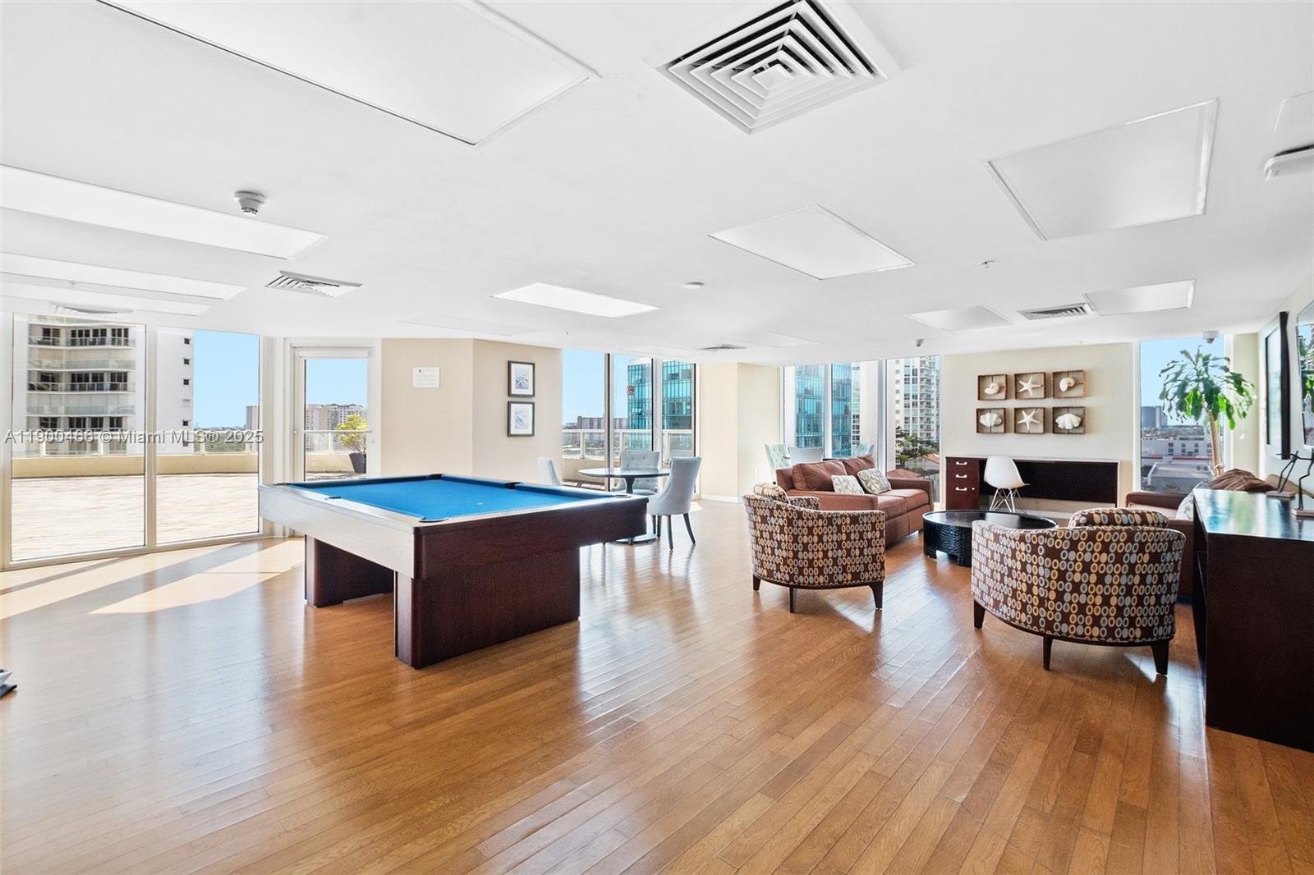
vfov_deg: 77.3
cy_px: 438
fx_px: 547
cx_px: 657
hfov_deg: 100.4
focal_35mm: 15
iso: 200
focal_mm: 10
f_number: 8
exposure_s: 1/40
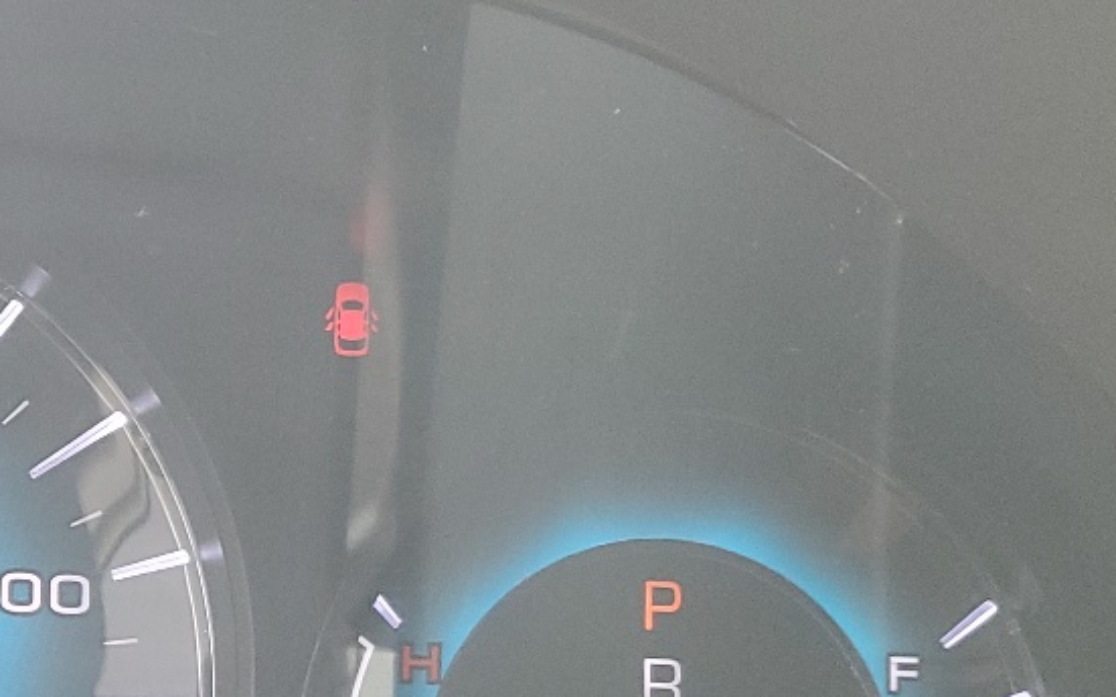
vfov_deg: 16.0
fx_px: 2432
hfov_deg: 23.4
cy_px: 659
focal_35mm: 80
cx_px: -255
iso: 90
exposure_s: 1/120
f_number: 1.5
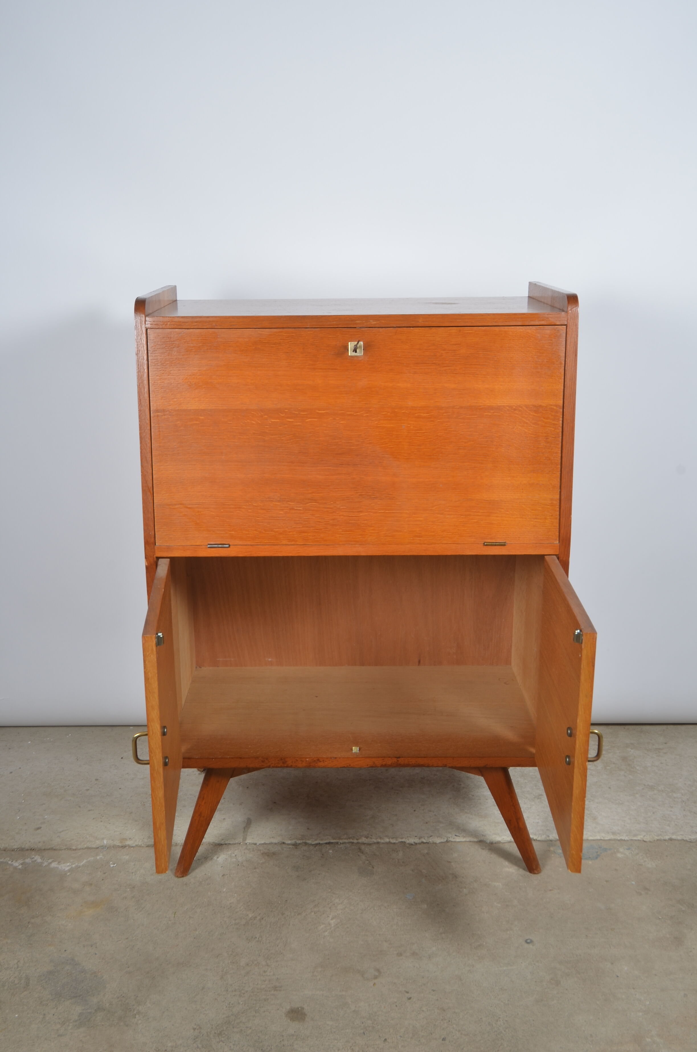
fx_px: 1050
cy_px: 526
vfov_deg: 53.2
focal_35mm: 36
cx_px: 348
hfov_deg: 36.7
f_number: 11
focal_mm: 24
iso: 100
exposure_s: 1/125
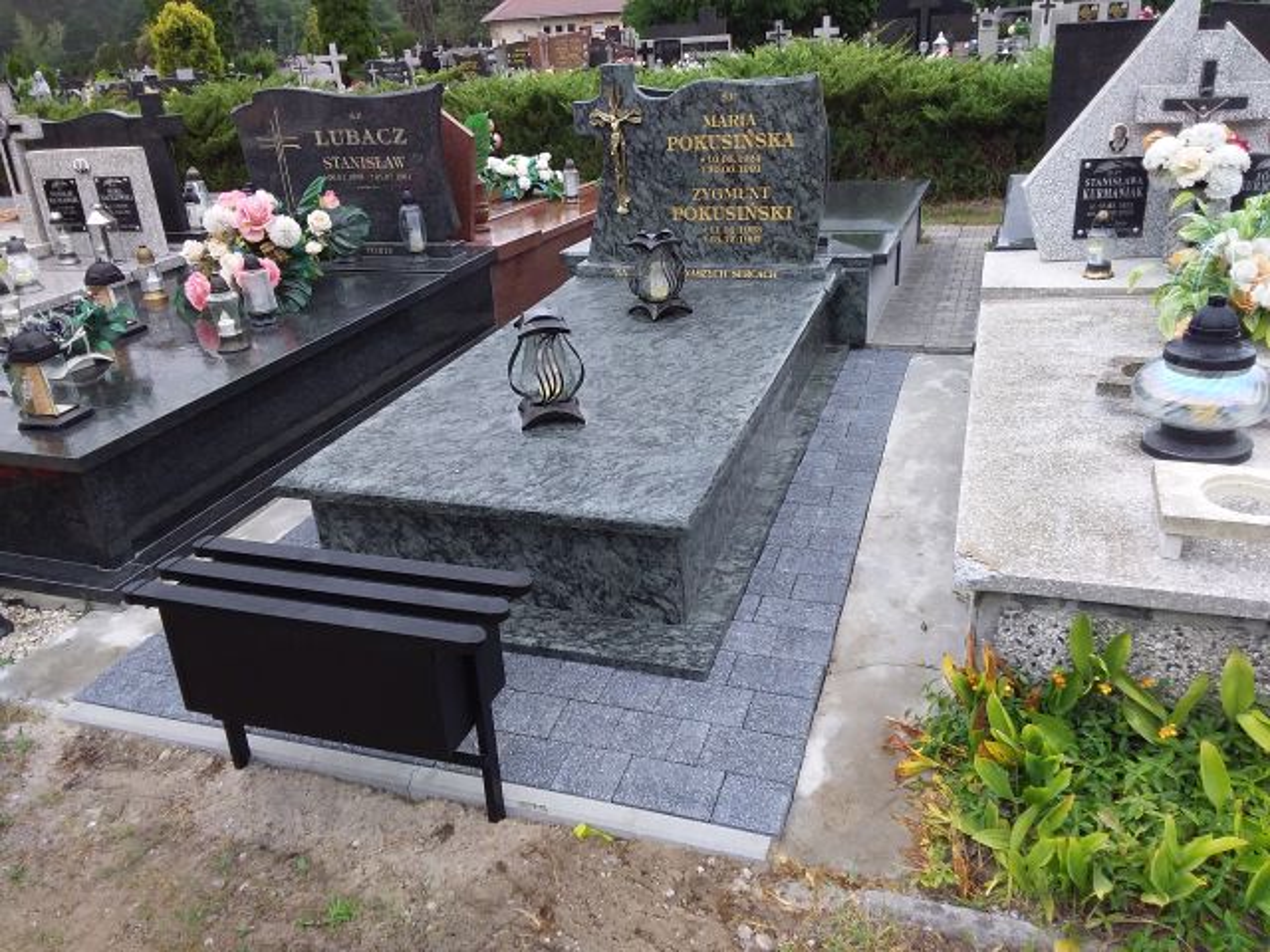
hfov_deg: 63.4
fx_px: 1027
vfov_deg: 49.7
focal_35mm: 28
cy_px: 476
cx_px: 635
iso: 40
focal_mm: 2.91
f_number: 1.9
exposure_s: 1/100
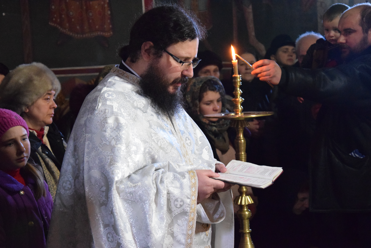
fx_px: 804
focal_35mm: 78
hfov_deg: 26.0
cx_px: 186
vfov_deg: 17.5
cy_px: 124
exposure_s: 1/40
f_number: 5
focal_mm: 52
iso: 8000
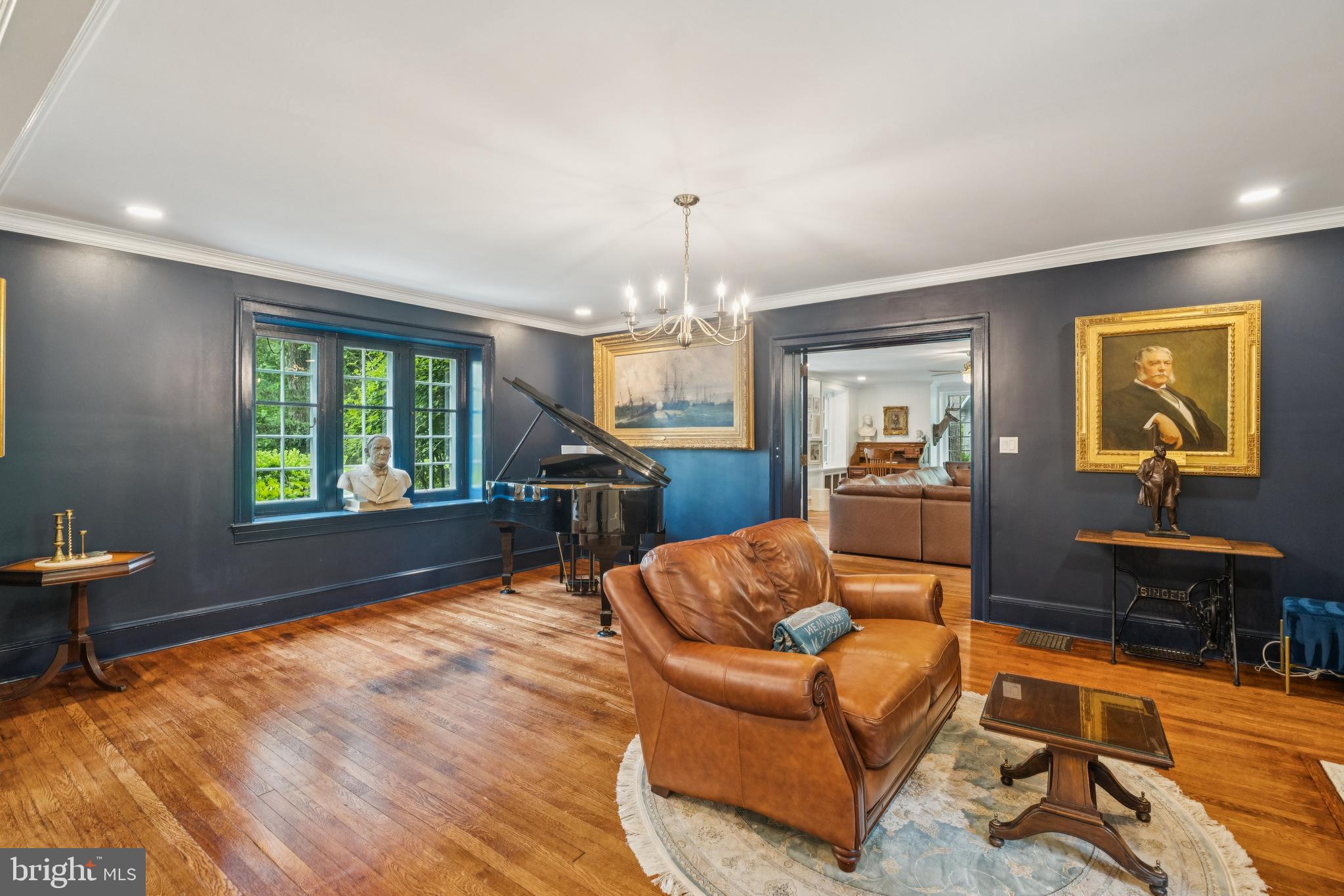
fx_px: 597
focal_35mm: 16
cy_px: 448
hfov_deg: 96.7
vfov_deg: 73.7
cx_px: 672
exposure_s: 1/13
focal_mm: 16
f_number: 6.3
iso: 1250
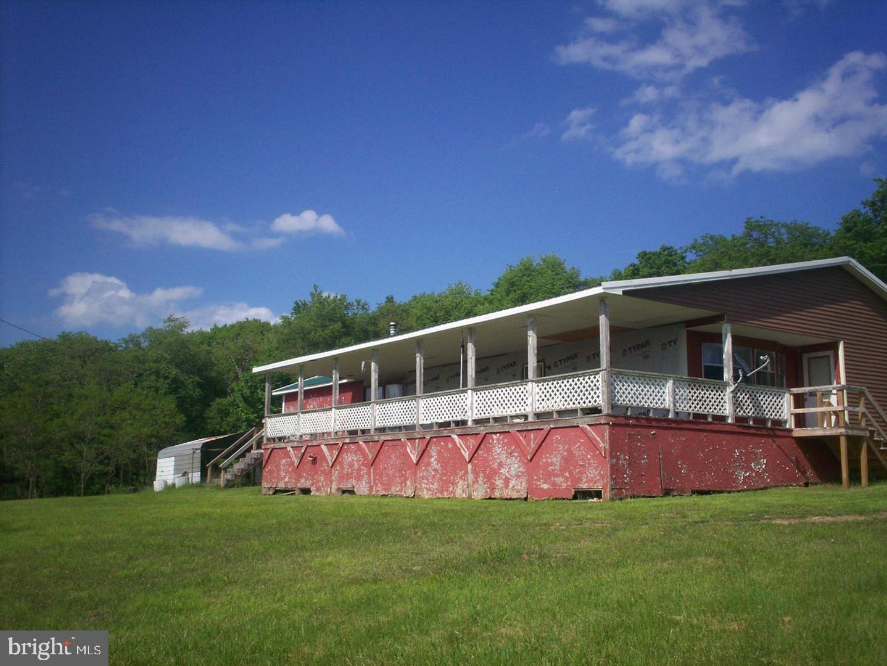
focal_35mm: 36
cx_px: 444
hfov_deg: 51.3
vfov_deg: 39.7
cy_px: 333
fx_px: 923
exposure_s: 1/820
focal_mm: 6
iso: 100
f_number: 4.5
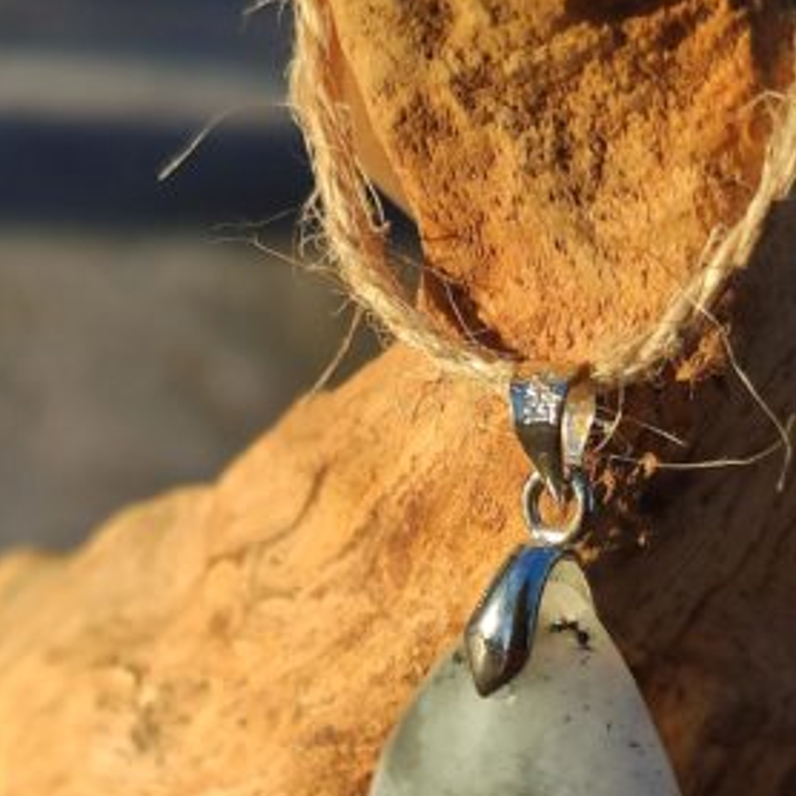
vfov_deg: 35.5
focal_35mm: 44
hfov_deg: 38.3
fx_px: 1145
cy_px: 754
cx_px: 407
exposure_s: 1/844
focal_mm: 4.77
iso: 112
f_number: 1.75
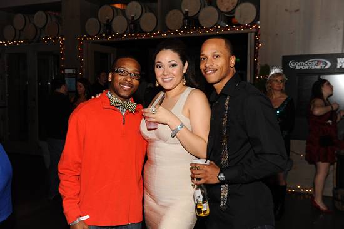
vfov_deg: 35.0
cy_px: 114
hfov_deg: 50.7
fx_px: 363
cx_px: 172
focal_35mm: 38
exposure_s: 1/250
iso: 800
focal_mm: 38
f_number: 4.8
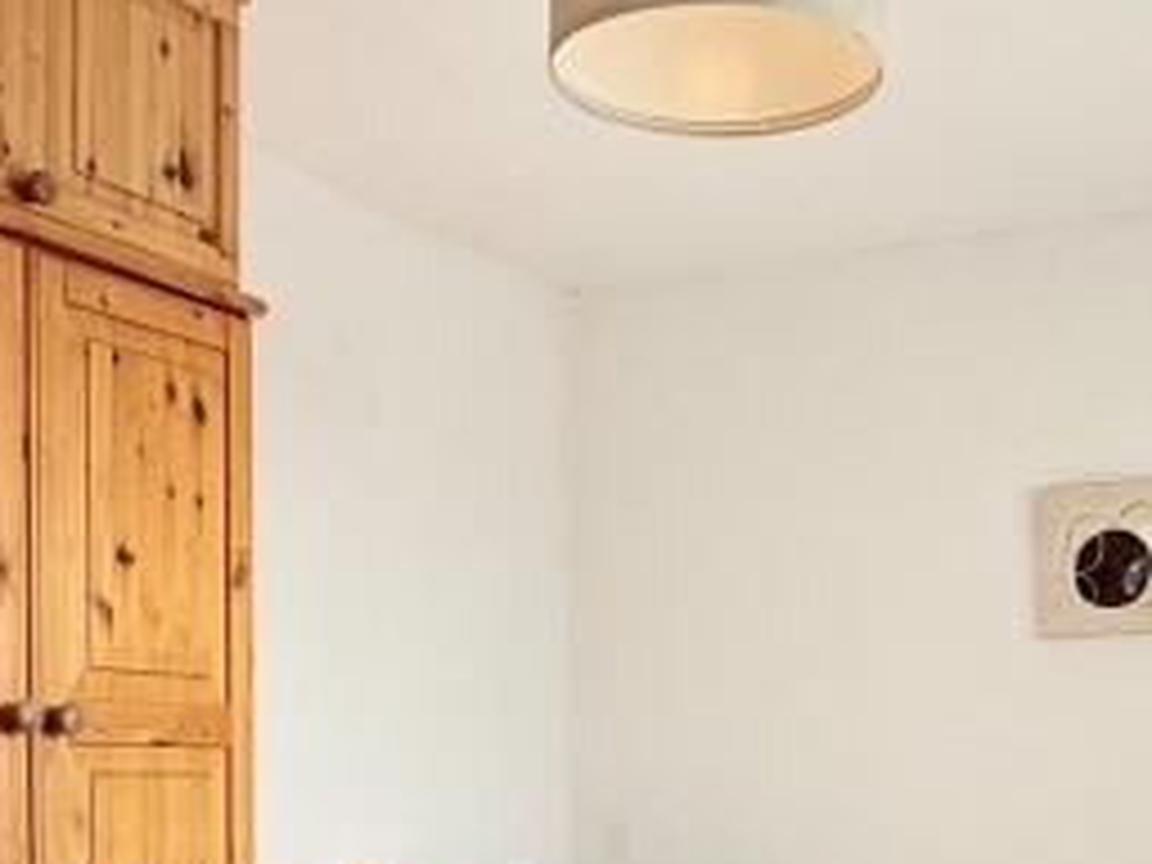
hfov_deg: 34.2
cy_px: 788
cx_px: 688
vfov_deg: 25.3
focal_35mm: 56
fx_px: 1864
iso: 50
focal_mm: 2.22
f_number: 2.2
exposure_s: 1/361
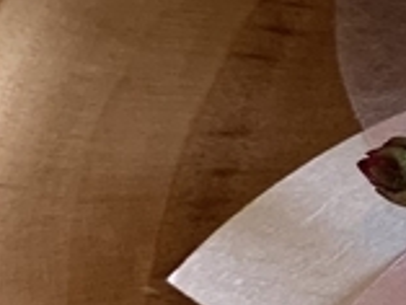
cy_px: 310
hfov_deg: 8.6
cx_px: 1140
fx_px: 2336
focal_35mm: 199
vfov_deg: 7.4
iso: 80
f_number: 1.8
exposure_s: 1/60
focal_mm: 4.25
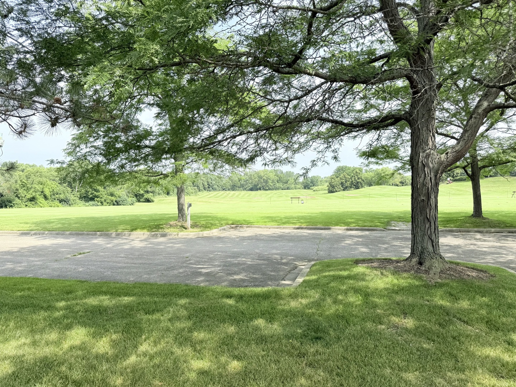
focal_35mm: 24
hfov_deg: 71.6
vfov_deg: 56.8
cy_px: 194
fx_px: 358
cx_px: 258
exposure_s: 1/1949
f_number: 1.78
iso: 100
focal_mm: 6.76
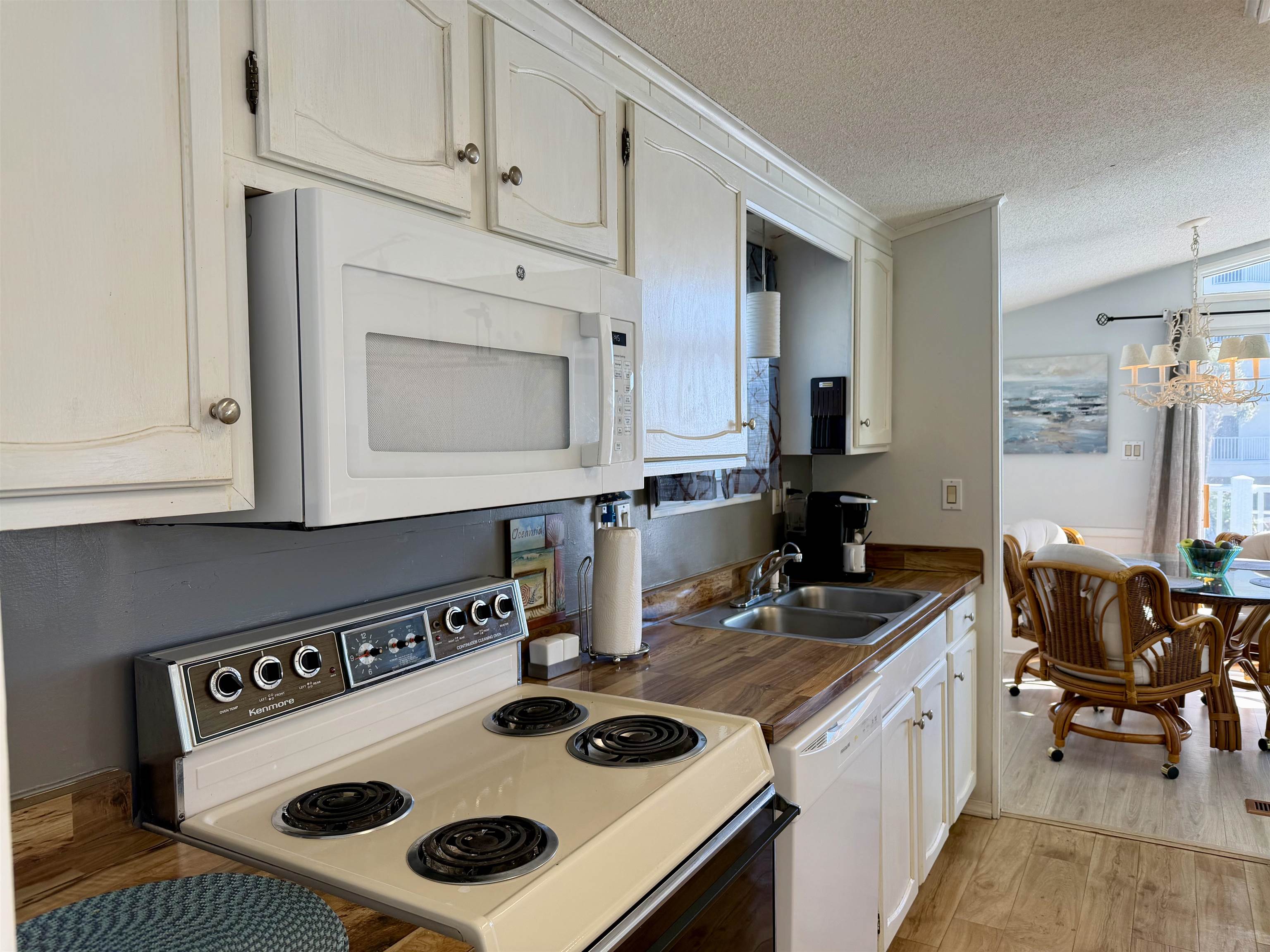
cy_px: 476
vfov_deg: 56.8
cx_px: 635
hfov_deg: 71.6
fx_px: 881
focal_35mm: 24
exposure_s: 1/172
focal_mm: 6.76
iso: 64
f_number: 1.78
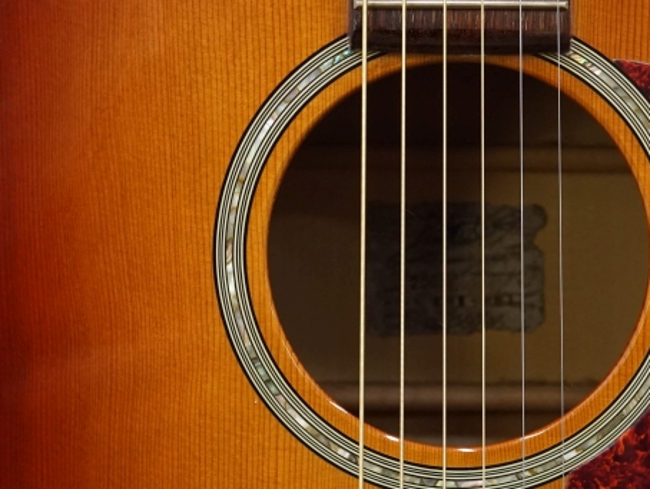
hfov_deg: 24.8
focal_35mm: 78
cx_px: 478
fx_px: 1465
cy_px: 433
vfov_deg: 18.6
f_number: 4
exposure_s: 1/160
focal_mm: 24
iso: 1000
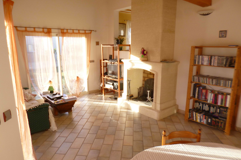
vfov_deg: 51.2
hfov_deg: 71.5
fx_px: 167
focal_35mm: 25
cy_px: 87
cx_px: 120
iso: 100
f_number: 2.5
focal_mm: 4.3
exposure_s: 1/125
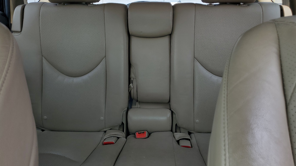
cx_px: 146
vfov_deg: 39.8
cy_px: 60
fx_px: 228
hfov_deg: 66.1
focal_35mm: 29
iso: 50
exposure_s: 1/500
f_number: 1.5
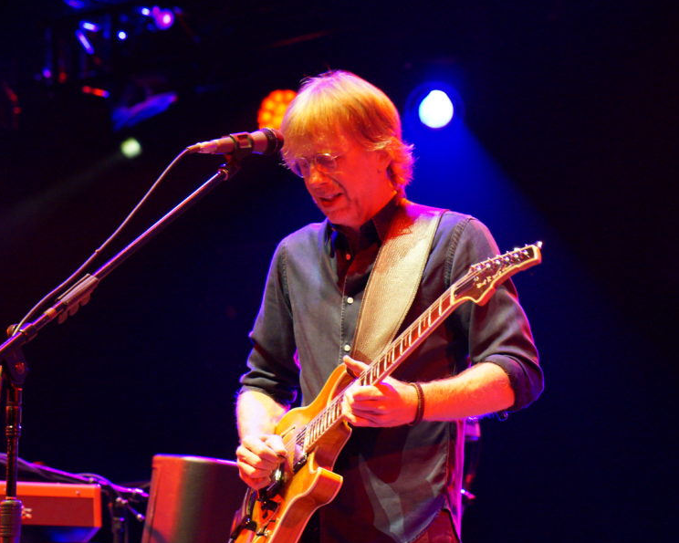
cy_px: 272
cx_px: 378
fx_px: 2905
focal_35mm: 145
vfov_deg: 10.7
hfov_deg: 13.3
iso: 2500
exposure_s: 1/160
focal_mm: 85
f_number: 4.5
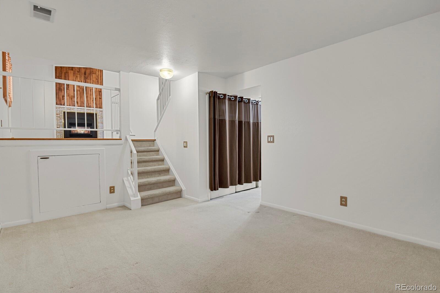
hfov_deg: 93.3
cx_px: 220
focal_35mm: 17
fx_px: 208
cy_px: 146
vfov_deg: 70.4
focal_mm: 17
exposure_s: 1/20
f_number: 8
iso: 12800
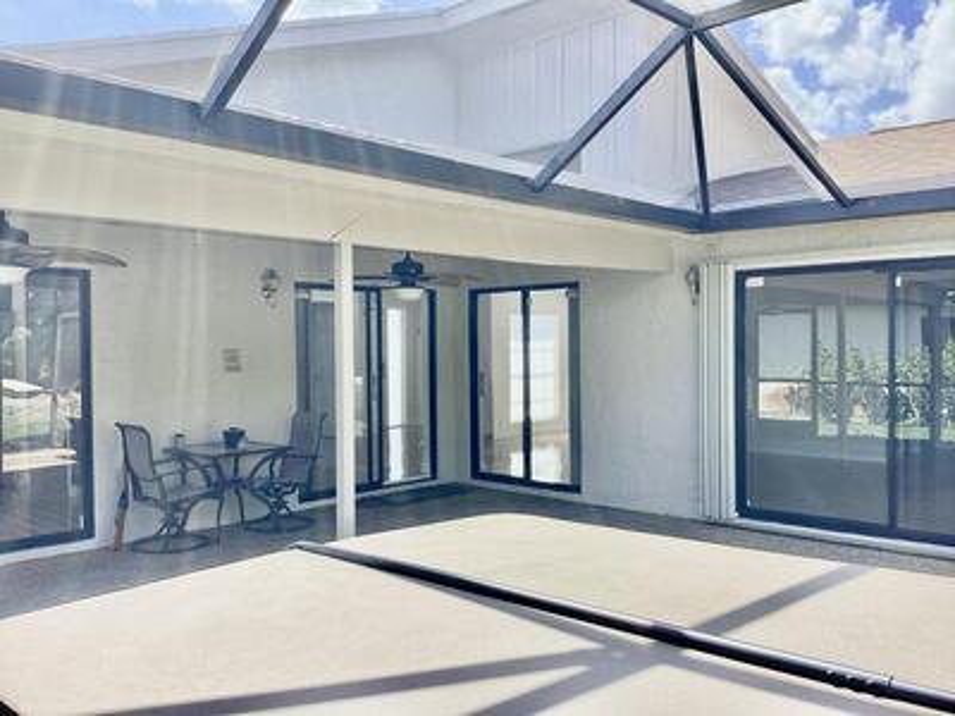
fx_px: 855
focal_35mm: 31
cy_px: 358
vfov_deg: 45.4
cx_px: 478
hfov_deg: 58.4
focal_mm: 3.3
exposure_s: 1/242
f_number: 2.4
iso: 25
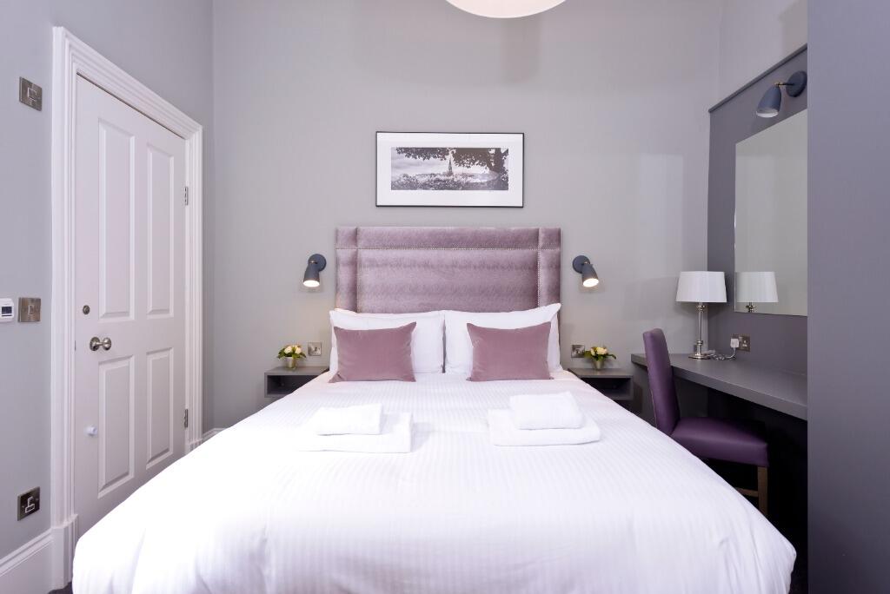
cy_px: 297
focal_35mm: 19
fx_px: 470
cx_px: 445
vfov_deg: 64.6
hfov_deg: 86.9
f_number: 8
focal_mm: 19
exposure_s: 1/40
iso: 400
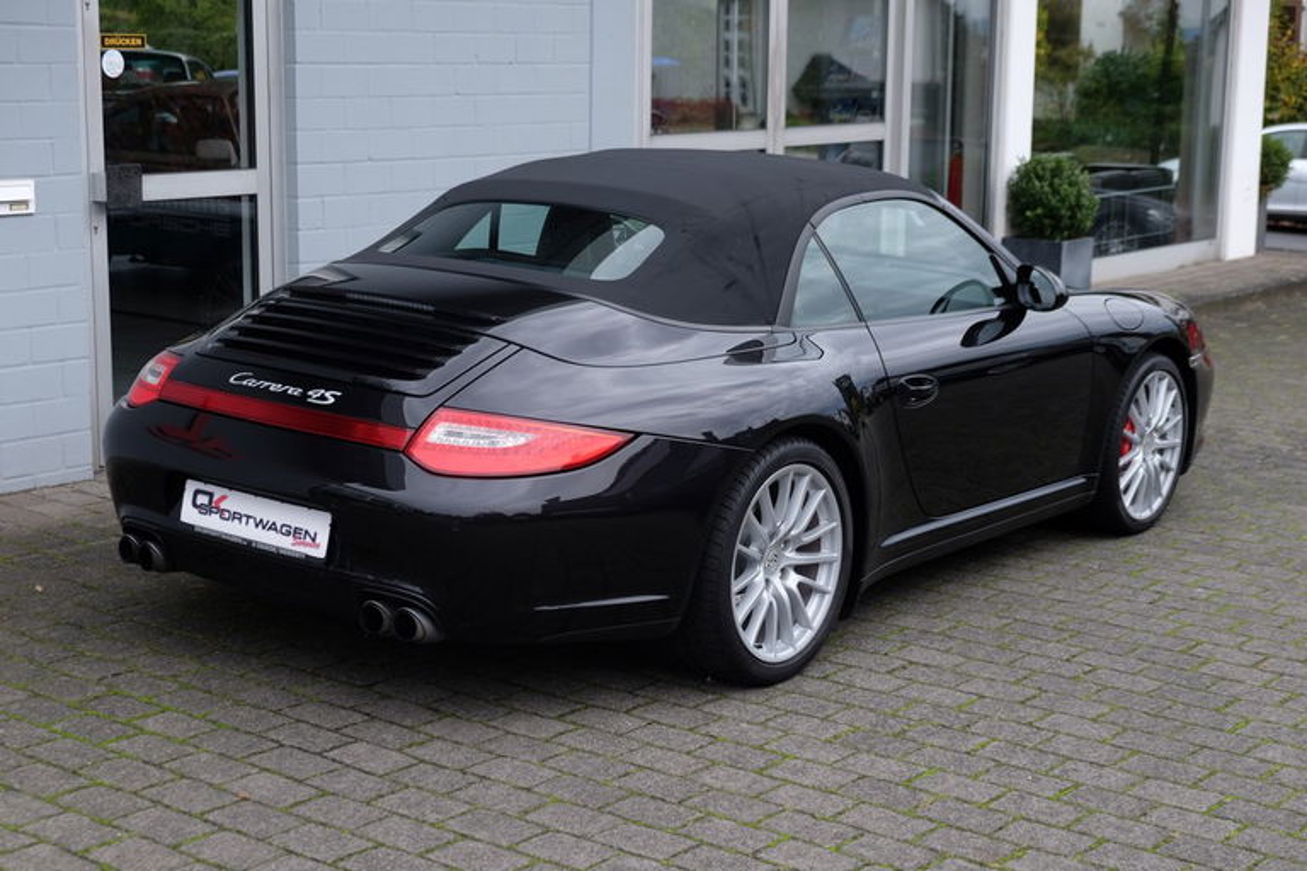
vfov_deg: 23.0
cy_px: 436
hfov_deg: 33.9
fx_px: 2142
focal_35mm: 59
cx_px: 654
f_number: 3.6
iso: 200
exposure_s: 1/120
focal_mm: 39
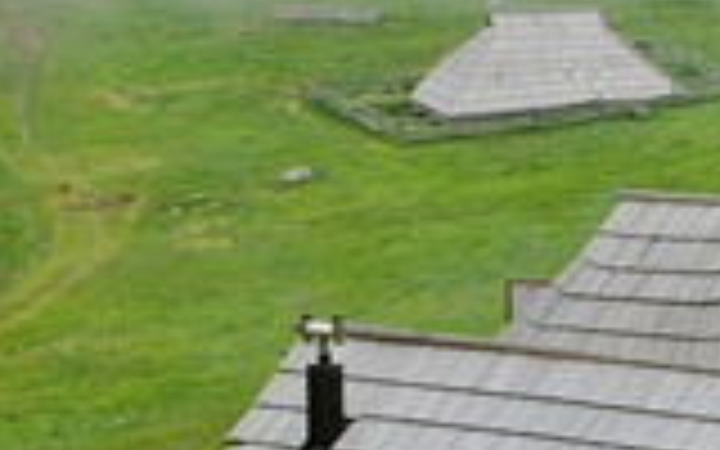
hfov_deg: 9.5
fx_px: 4180
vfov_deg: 6.2
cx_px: 1102
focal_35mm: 213
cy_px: 225
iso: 200
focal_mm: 35
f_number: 9
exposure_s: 1/100
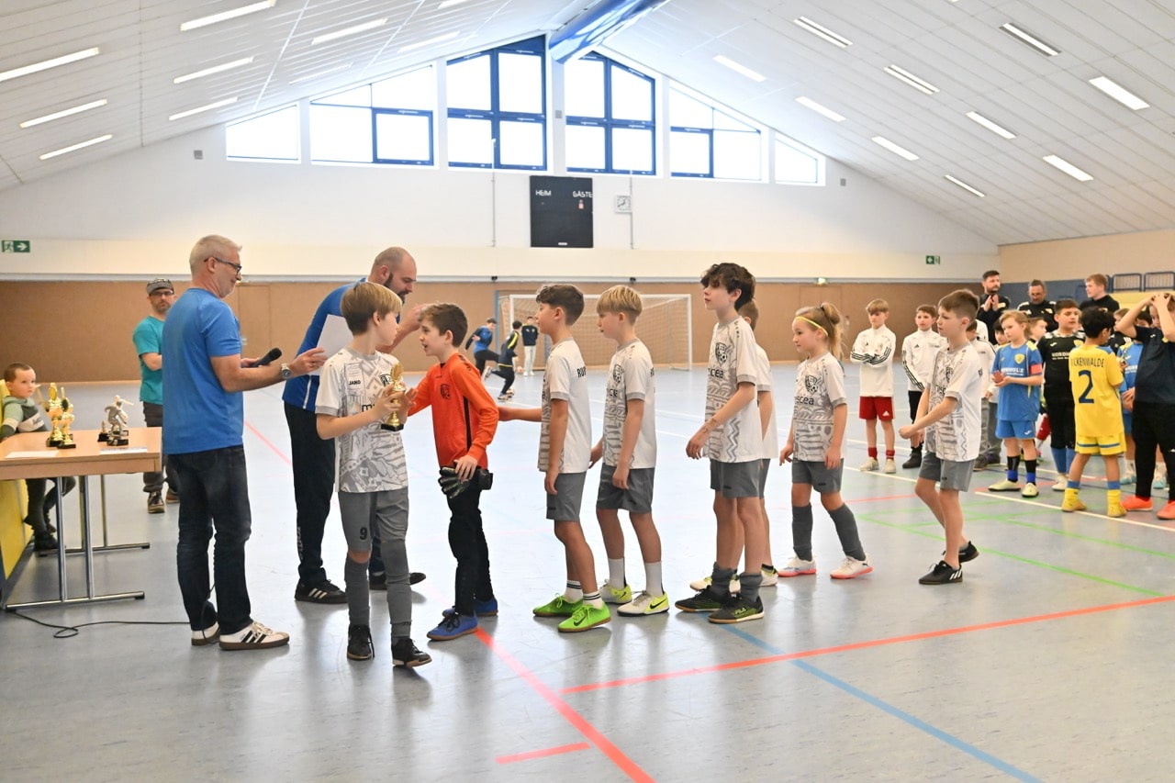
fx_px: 1110
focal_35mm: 34
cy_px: 392
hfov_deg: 55.8
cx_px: 588
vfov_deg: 38.9
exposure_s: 1/1000
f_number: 3.5
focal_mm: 34
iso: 10000
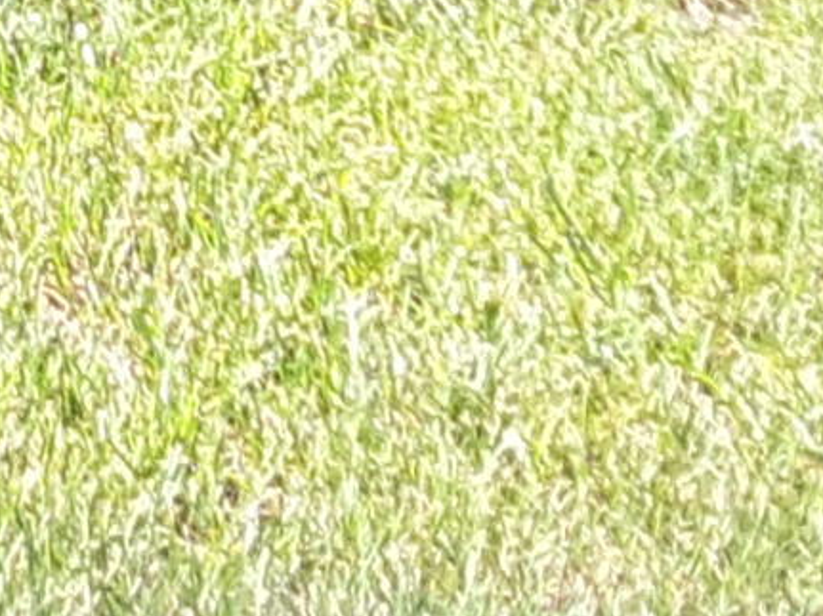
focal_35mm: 216
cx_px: -1214
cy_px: -1404
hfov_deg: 8.3
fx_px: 5134
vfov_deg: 6.2
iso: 40
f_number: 1.9
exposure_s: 1/230
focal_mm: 2.9
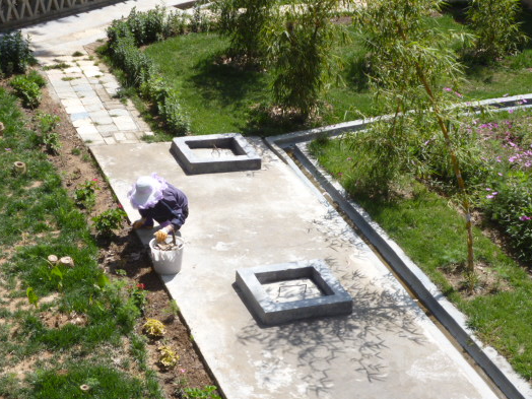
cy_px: 203
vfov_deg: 19.1
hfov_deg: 25.3
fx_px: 1183
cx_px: 279
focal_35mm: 77
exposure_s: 1/320
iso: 100
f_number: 4.7
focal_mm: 11.2
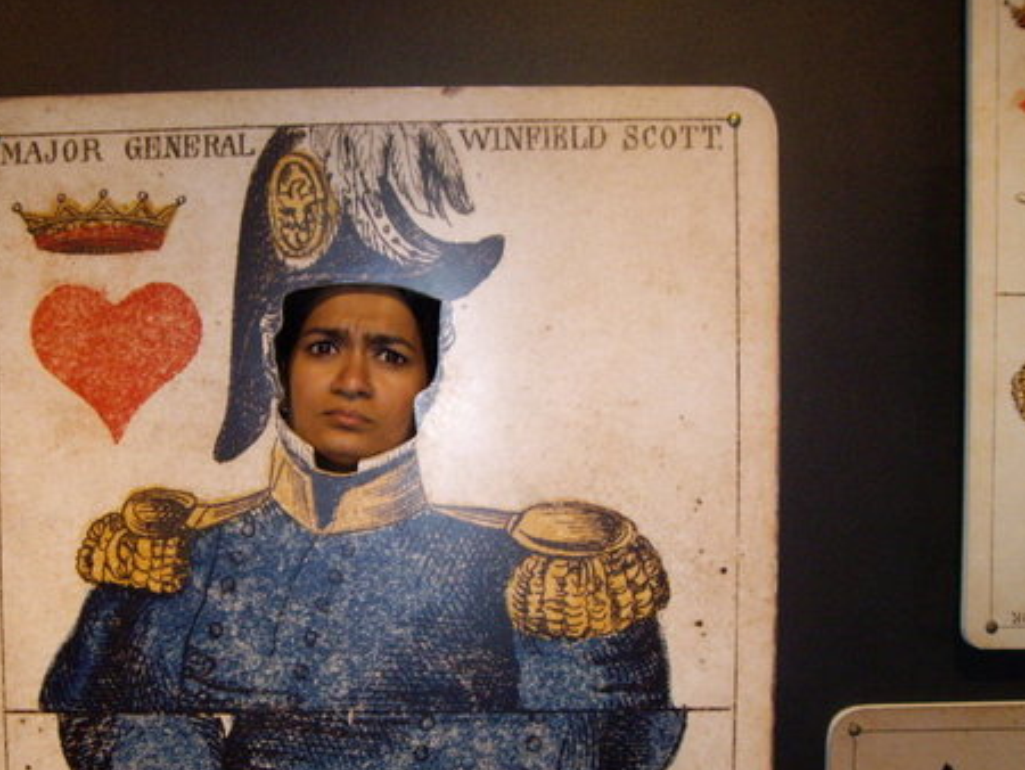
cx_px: 348
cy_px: 519
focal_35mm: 54
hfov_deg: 35.2
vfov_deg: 26.9
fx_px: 1600
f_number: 2.7
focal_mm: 6.2
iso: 200
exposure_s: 1/40
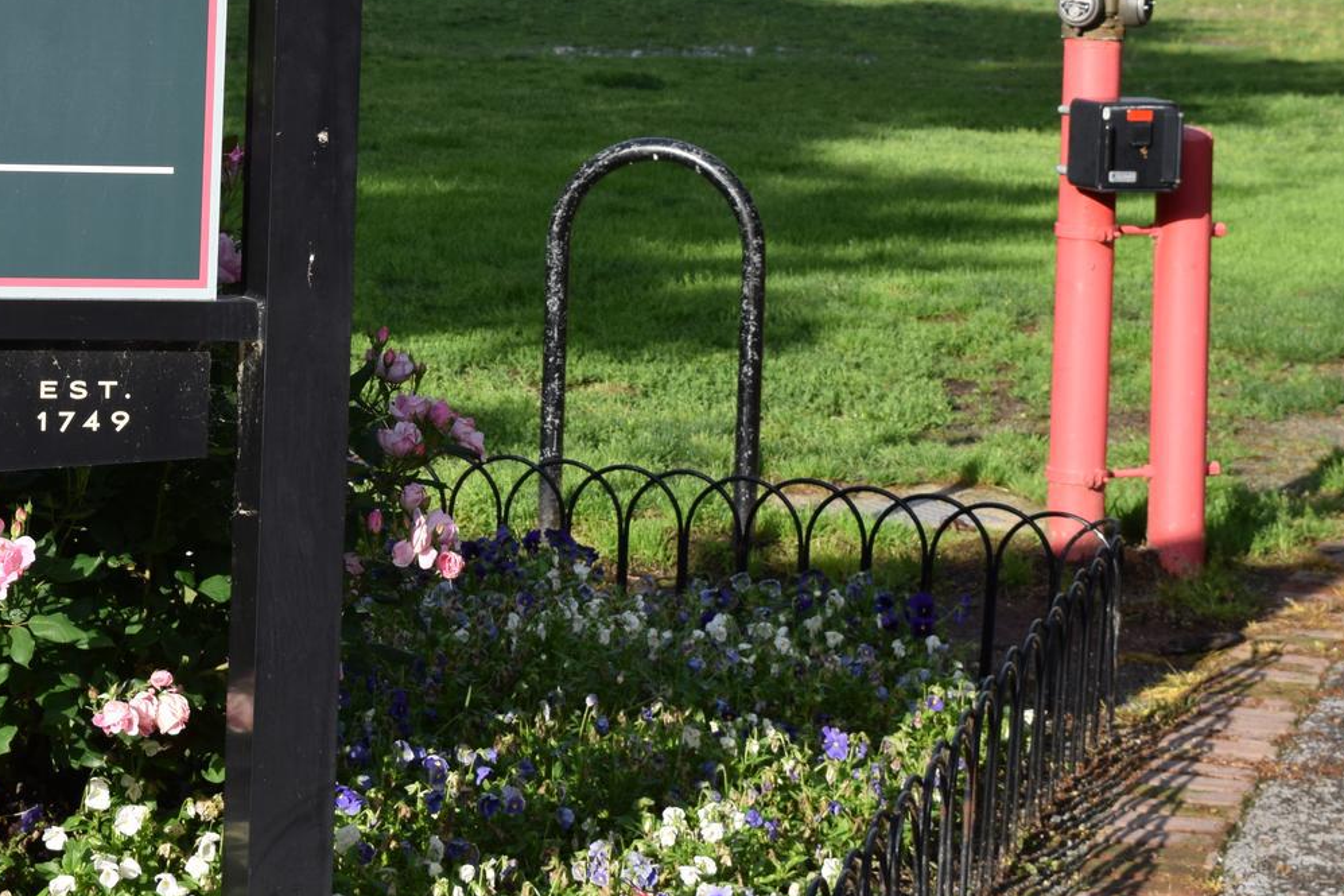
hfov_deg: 17.3
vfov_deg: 11.7
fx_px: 4367
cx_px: 221
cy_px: 211
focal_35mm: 117
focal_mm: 38
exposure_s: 1/320
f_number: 8
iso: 200
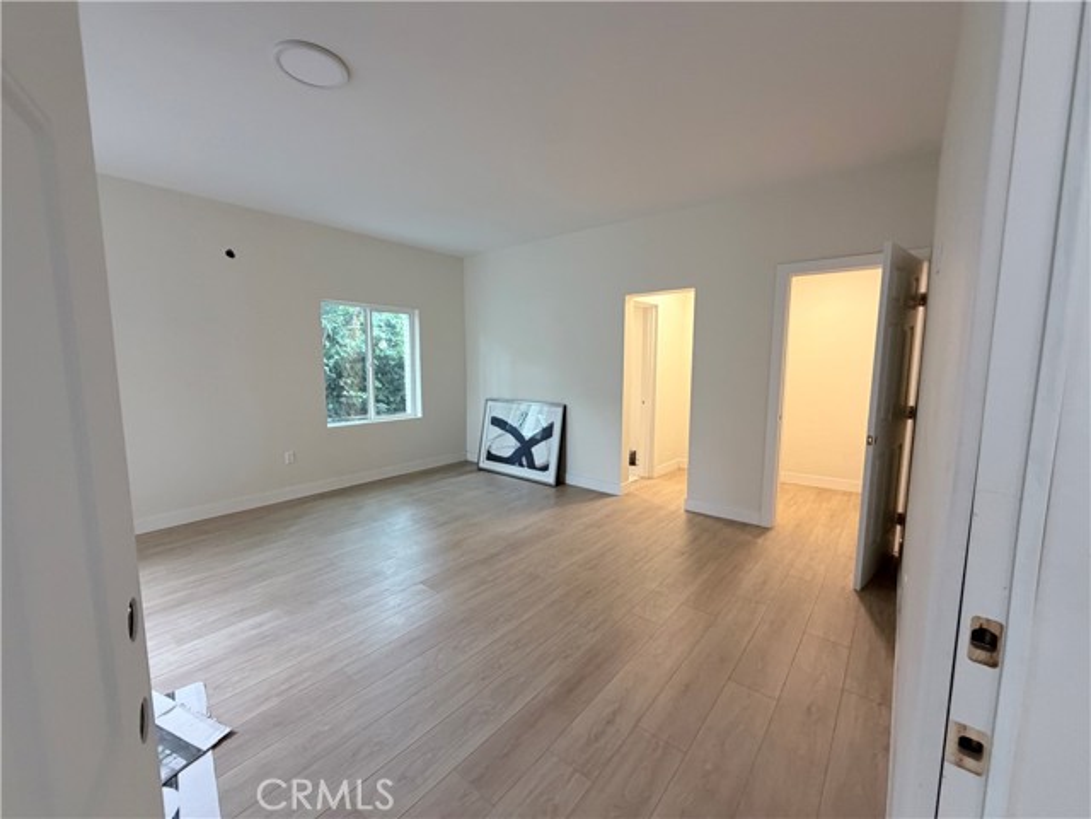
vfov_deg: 85.7
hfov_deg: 102.1
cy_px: 410
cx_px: 546
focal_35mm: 14
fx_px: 441
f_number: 2.2
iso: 250
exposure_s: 1/60
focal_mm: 2.22
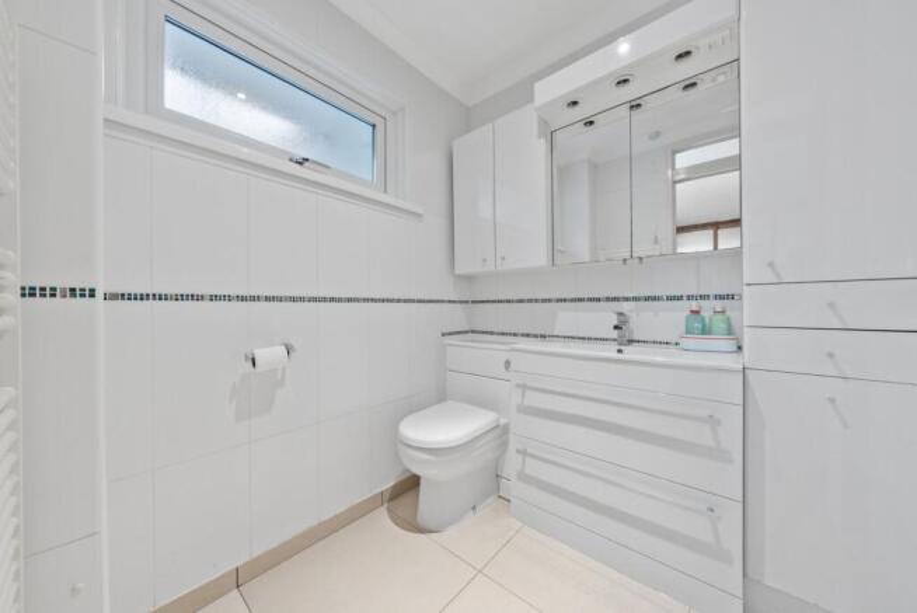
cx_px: 458
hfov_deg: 112.6
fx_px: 306
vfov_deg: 90.1
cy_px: 306
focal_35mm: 12
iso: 3200
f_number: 18
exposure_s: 1.6
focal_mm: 12
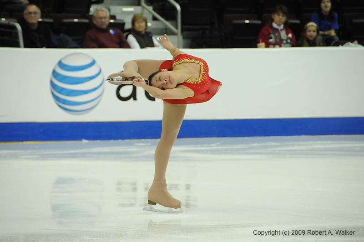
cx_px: 182
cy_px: 121
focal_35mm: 300
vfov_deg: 4.6
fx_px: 3029
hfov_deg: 6.9
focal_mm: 200
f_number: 5.6
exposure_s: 1/800
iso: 3200
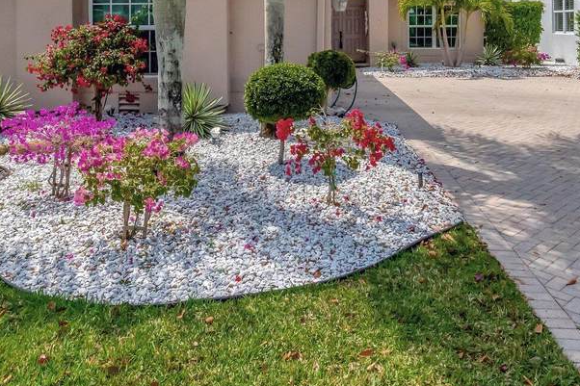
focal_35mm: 34
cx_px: 305
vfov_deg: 36.2
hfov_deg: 55.8
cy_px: 31
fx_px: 548
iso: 1100
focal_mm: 11
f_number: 8
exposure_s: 1/8000
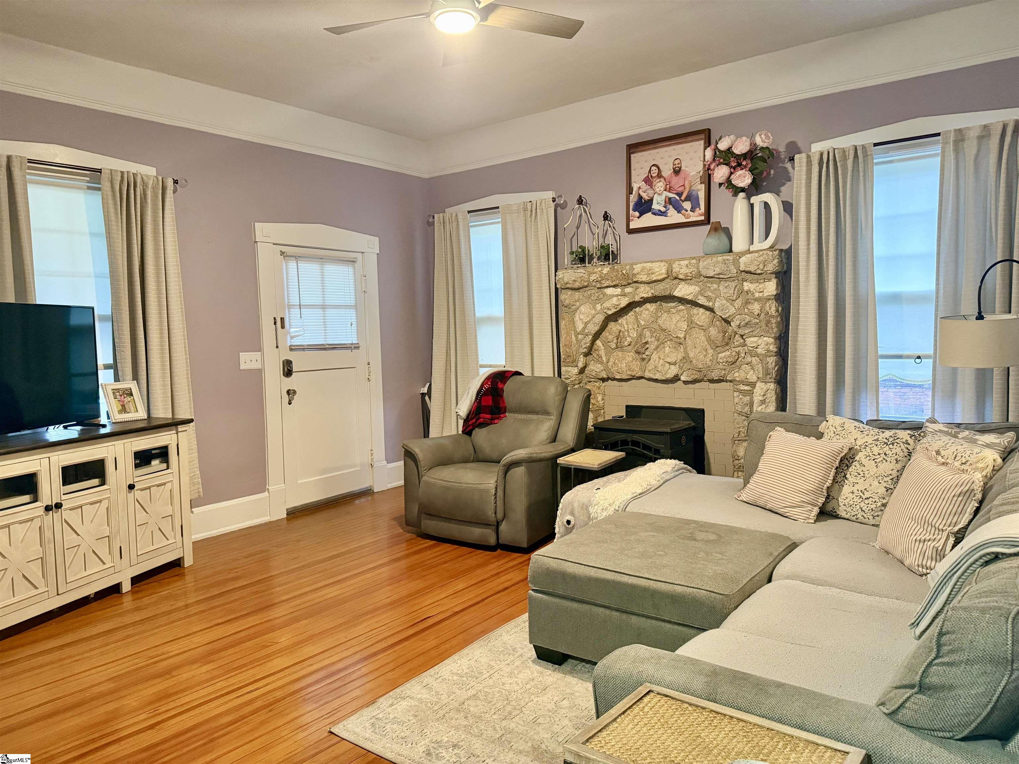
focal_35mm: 24
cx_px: 510
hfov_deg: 71.6
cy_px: 382
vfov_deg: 56.8
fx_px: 706
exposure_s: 1/40
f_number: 1.78
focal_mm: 6.76
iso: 640
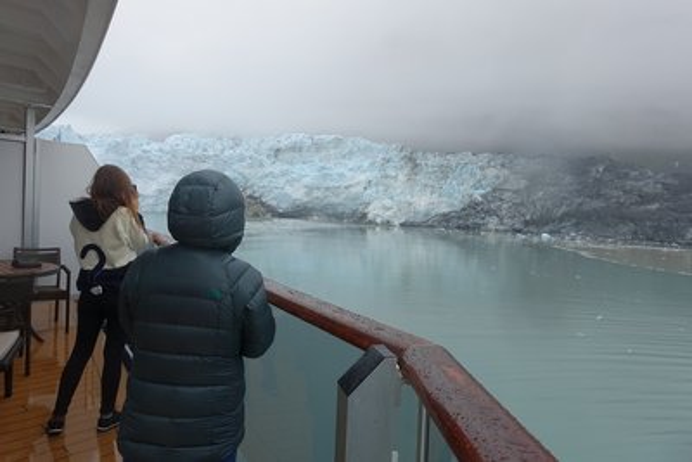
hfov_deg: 73.7
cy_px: 231
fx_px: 461
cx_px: 346
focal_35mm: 24
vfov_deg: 53.2
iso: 125
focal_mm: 8.8
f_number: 5.6
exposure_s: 1/320
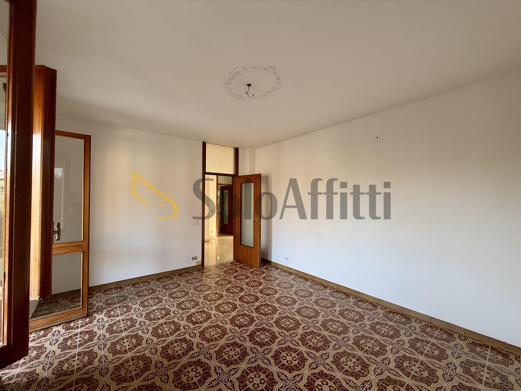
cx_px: 260
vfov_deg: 85.7
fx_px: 211
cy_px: 196
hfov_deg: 102.1
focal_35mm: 14
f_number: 2.2
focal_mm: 2.22
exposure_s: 1/99
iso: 125
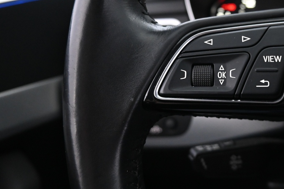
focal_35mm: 42
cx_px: 221
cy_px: 81
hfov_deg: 44.5
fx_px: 331
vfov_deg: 31.8
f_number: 3.5
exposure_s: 1/25
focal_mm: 16
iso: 2000
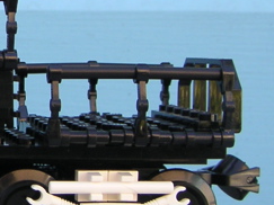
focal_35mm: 125
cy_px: 51
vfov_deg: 11.8
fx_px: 989
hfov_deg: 14.6
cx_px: -144
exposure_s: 1/125
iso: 50
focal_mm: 6
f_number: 2.8
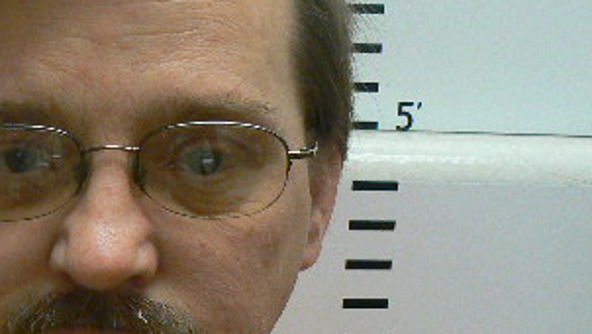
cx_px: 20
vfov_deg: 14.5
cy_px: 248
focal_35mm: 83
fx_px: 1303
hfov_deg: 24.6
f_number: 2.8
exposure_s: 1/30
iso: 200
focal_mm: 6
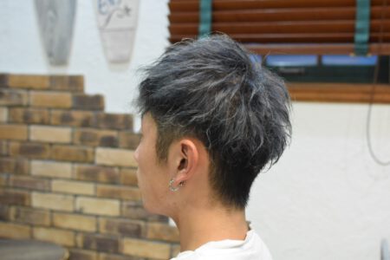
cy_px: 130
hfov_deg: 37.9
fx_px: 569
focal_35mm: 52
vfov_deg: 25.8
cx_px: 195
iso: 3200
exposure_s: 1/125
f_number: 3.2
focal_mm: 35
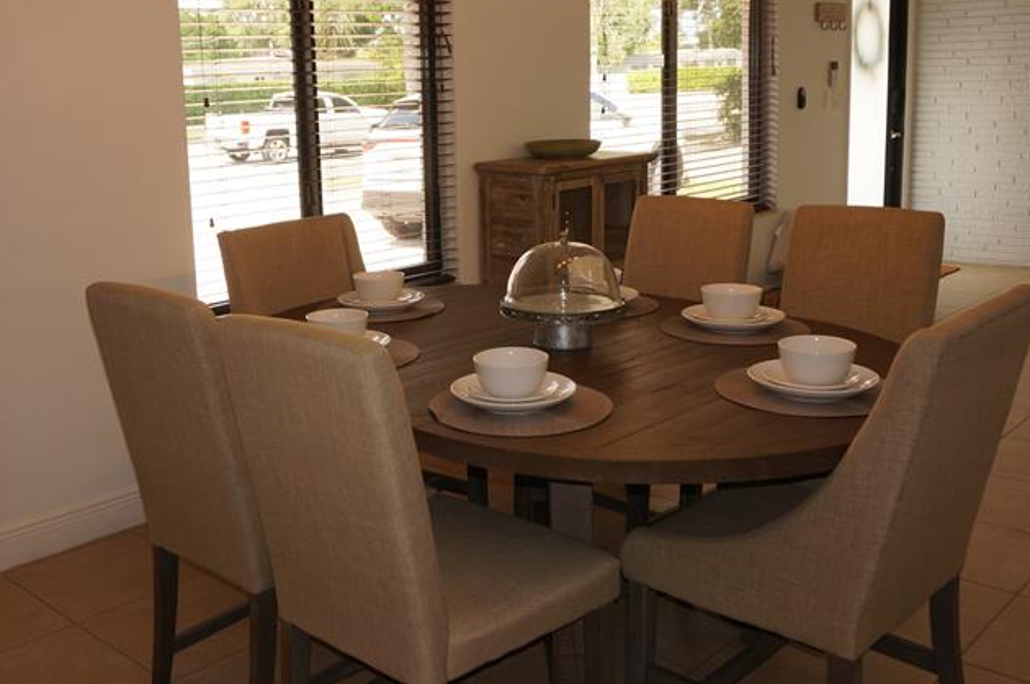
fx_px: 1114
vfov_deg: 34.0
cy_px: 283
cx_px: 389
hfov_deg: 49.2
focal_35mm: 39
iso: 100
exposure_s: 1/80
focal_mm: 16
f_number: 4
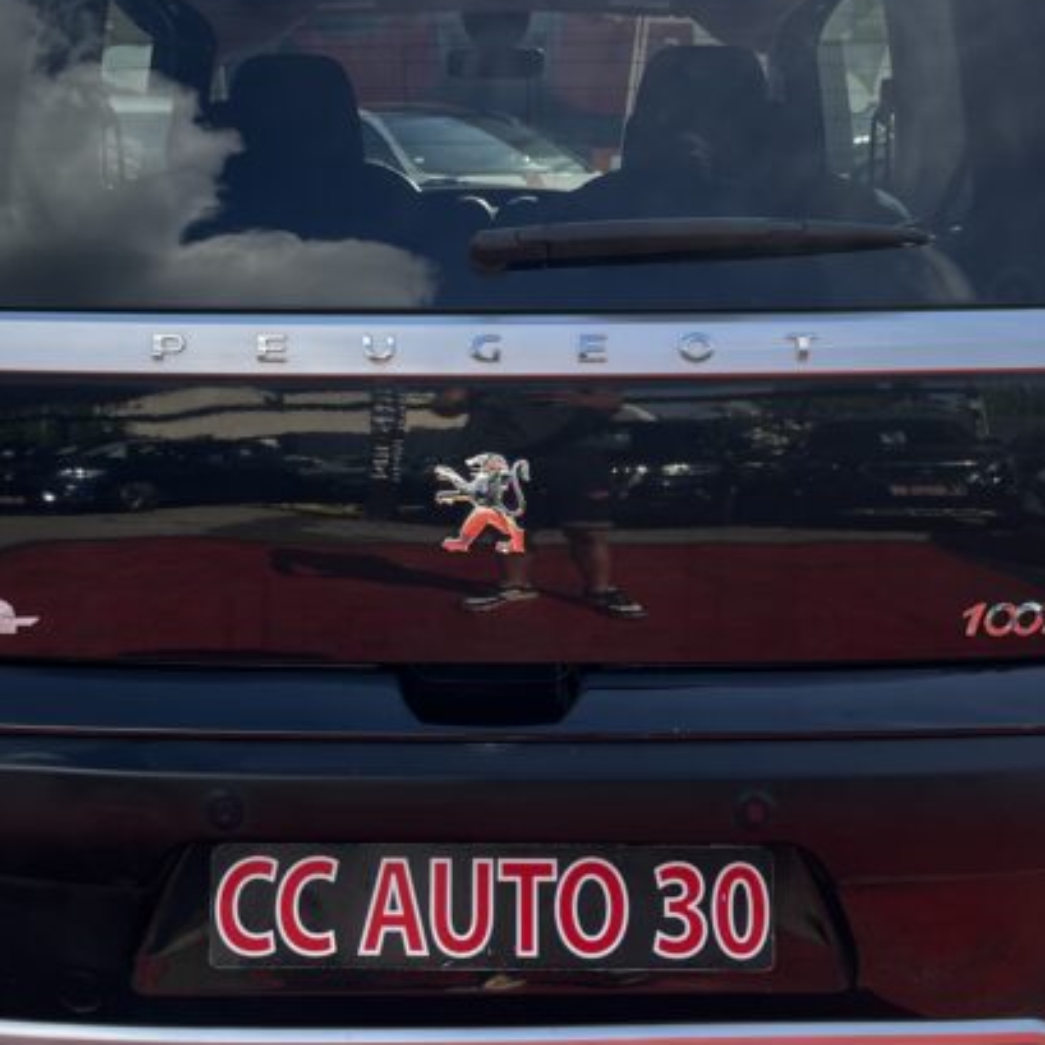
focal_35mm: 45
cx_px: 485
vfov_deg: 37.5
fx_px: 1537
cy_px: 485
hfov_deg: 37.5
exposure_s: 1/751
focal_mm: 5.1
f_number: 1.6
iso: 50
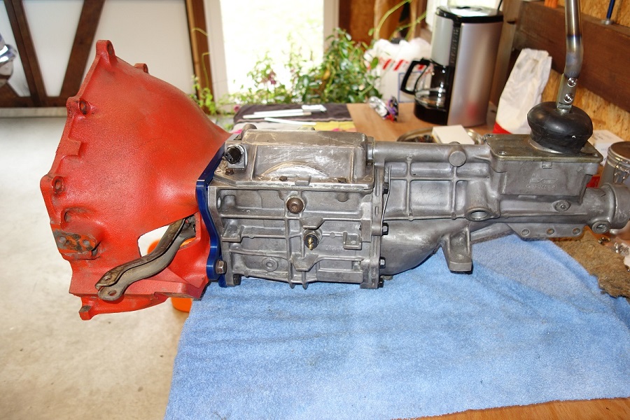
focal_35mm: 28
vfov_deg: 46.4
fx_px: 490
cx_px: 315
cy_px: 210
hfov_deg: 65.5
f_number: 1.8
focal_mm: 10.4
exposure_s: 1/30
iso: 125
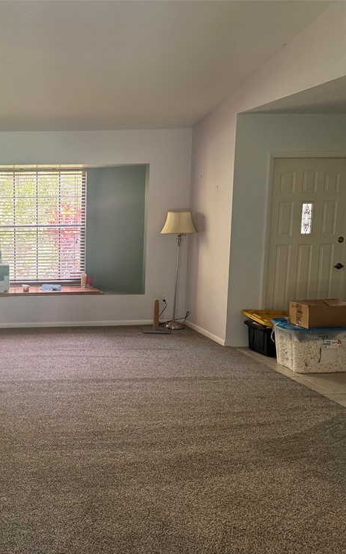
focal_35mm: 35
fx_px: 528
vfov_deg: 55.3
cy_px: 285
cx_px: 7
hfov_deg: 33.5
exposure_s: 1/60
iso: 250
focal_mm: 6.76
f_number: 1.78
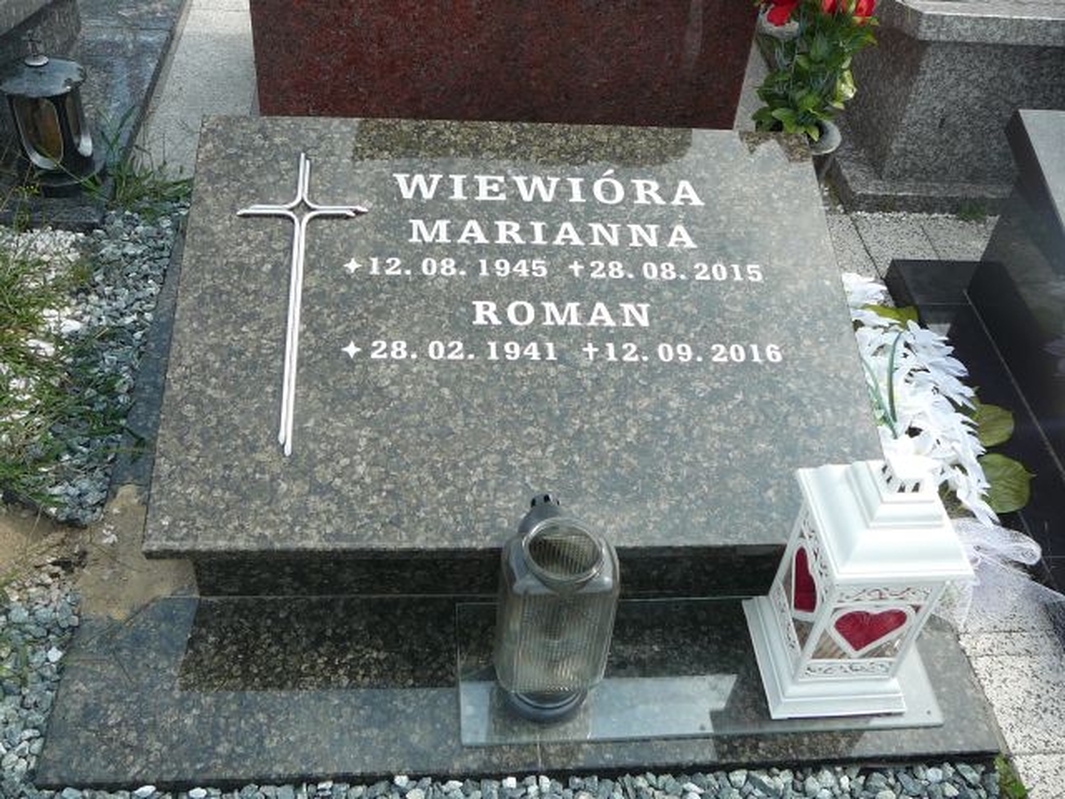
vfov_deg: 40.7
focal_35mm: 35
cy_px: 400
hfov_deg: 52.6
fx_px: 1077
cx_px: 532
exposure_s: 1/640
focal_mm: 5.2
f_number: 2.8
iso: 80
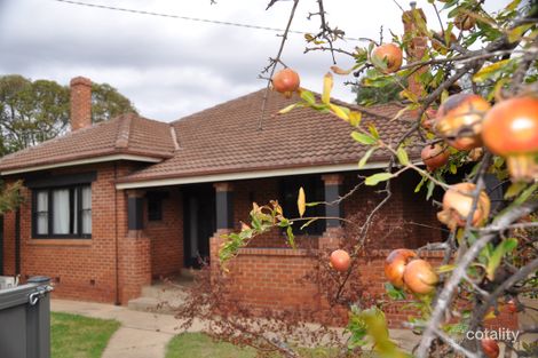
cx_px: 269
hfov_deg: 61.9
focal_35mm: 30
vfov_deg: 43.6
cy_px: 179
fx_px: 448
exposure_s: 1/200
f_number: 5.6
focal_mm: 20
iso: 200
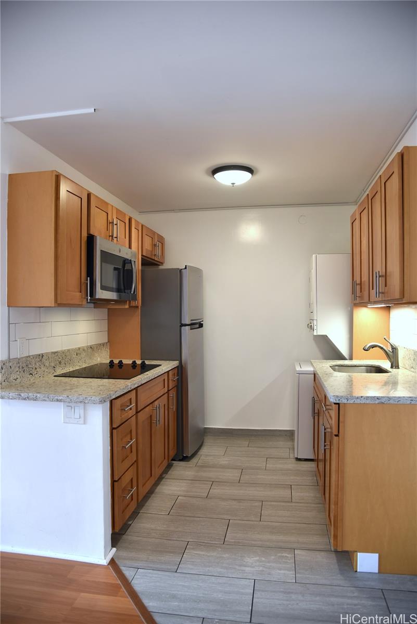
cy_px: 312
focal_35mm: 24
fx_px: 417
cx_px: 208
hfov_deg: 53.2
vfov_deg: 73.7
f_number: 4
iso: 400
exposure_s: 1/60
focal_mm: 24
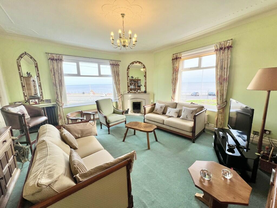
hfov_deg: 106.2
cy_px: 104
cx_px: 138
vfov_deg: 89.9
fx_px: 104
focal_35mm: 13
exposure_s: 1/130
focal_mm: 1.57
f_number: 1.8
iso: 32
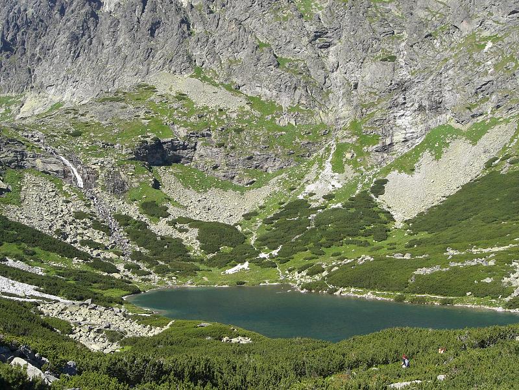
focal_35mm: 38
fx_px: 570
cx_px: 260
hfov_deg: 49.0
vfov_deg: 37.7
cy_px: 195
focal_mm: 6.3
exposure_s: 1/320
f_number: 4.4
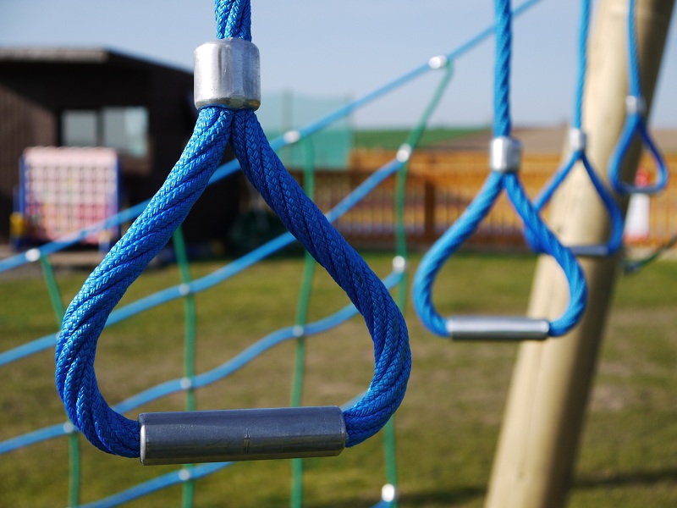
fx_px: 1330
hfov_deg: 28.6
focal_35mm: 68
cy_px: 254
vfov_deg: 21.6
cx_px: 338
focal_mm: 34
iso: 100
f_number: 5.2
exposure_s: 1/500
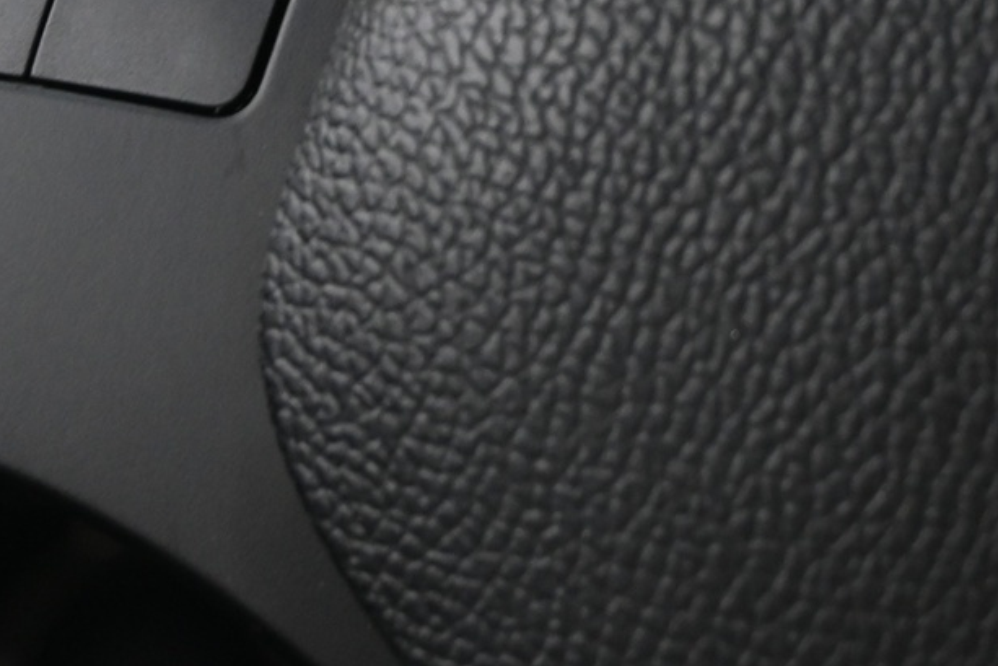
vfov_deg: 12.0
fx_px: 3078
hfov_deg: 18.2
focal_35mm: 111
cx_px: 184
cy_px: -173
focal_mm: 28
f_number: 4.5
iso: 1600
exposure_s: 1/8
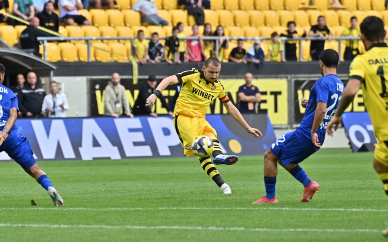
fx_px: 4345
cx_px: 183
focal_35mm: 411
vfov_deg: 3.2
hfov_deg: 5.1
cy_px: 135
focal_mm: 340
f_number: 6.3
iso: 1400
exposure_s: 1/1250
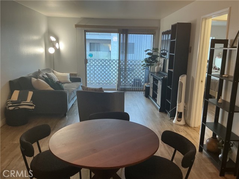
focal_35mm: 29
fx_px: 200
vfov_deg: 48.2
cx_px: 120
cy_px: 90
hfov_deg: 61.7
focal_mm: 3
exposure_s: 1/60
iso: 125
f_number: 1.8
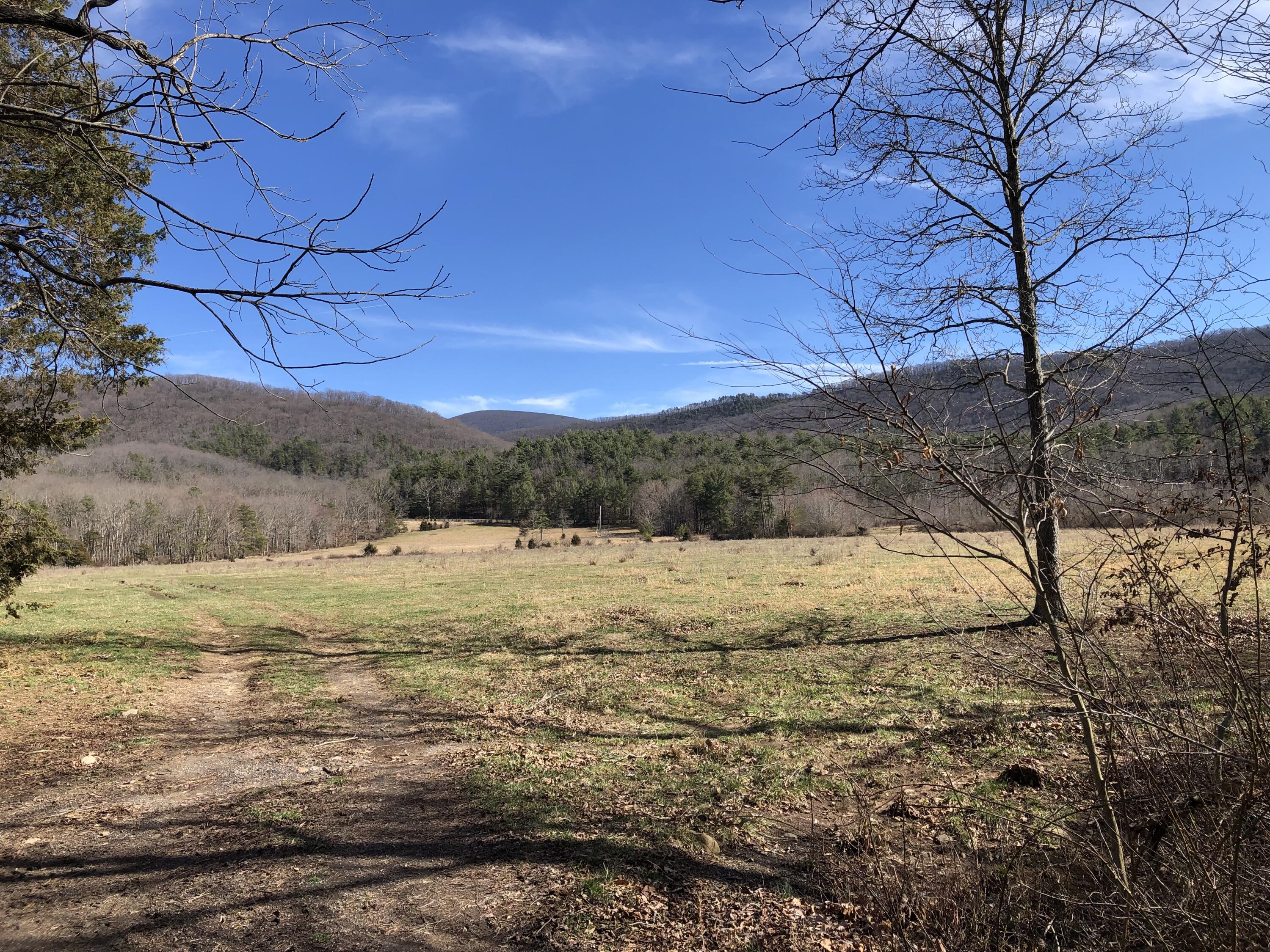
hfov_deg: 63.4
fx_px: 1027
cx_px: 635
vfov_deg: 49.7
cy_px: 476
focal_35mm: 28
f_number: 1.8
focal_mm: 3.99
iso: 20
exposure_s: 1/1245
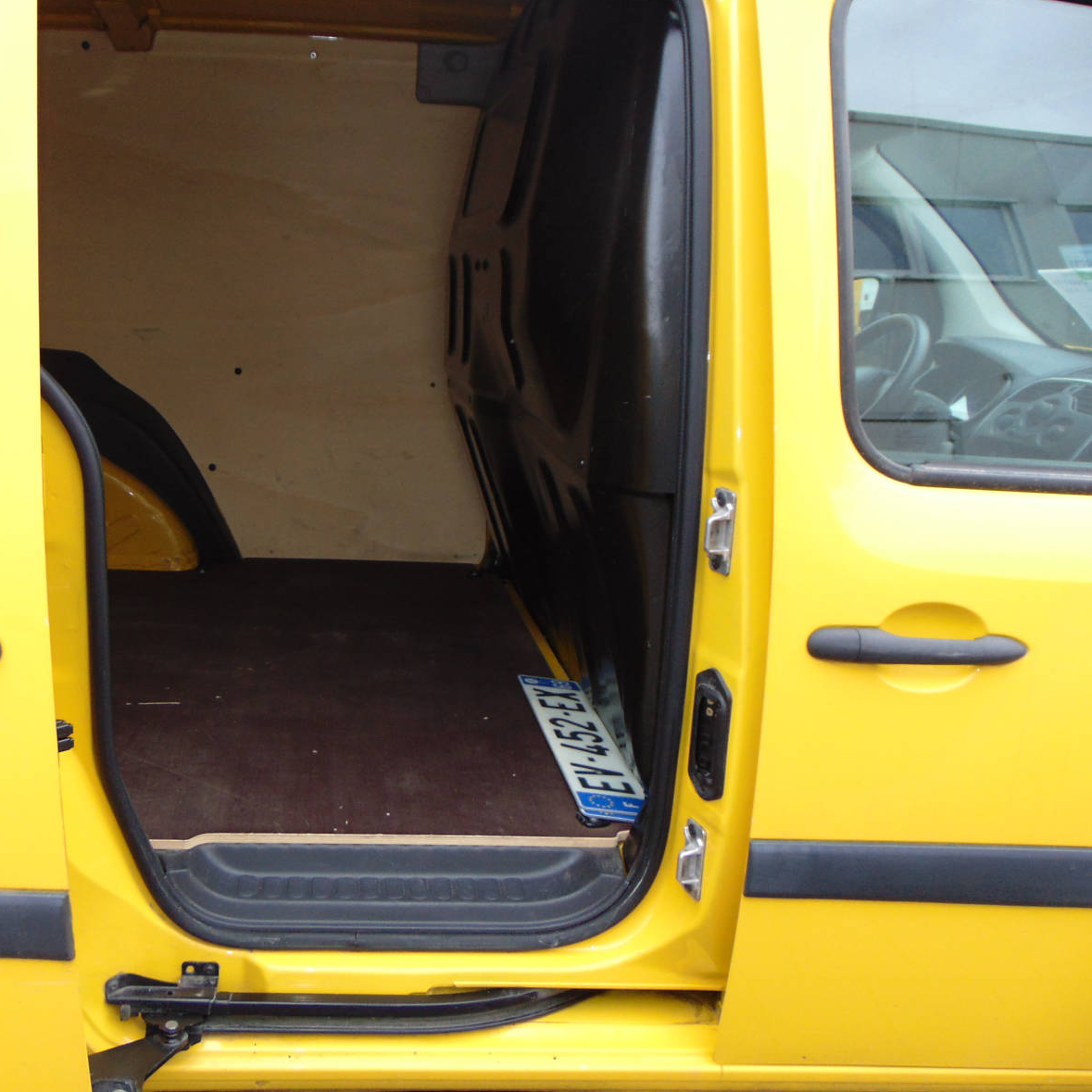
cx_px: 383
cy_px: 542
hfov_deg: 53.2
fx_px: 1071
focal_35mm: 30
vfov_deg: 54.0
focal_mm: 4.5
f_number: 3
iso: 160
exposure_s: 1/30
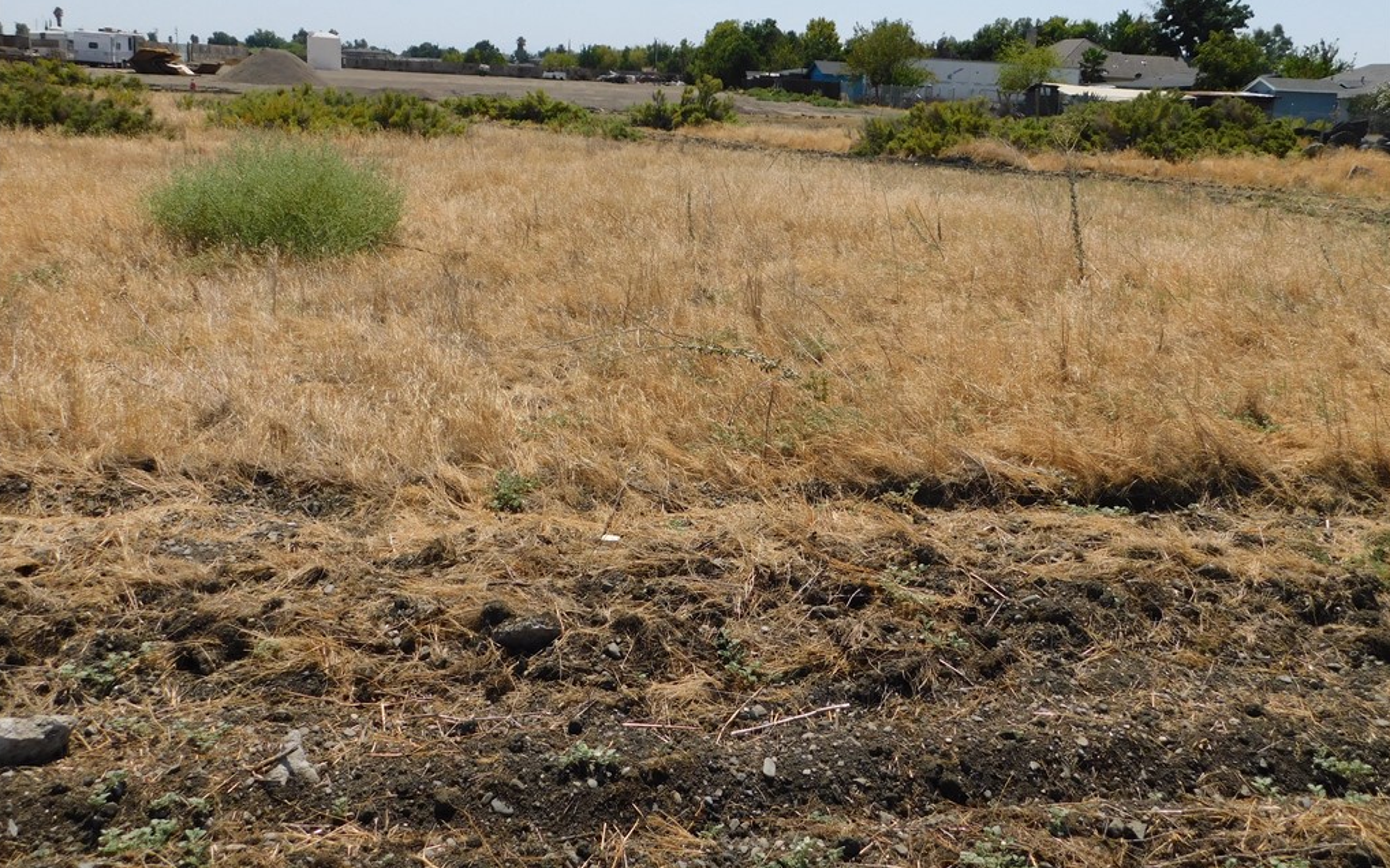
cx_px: 695
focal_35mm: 32
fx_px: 1212
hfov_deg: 59.7
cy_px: 367
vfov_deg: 39.3
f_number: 6.4
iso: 125
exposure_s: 1/640
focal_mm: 5.3
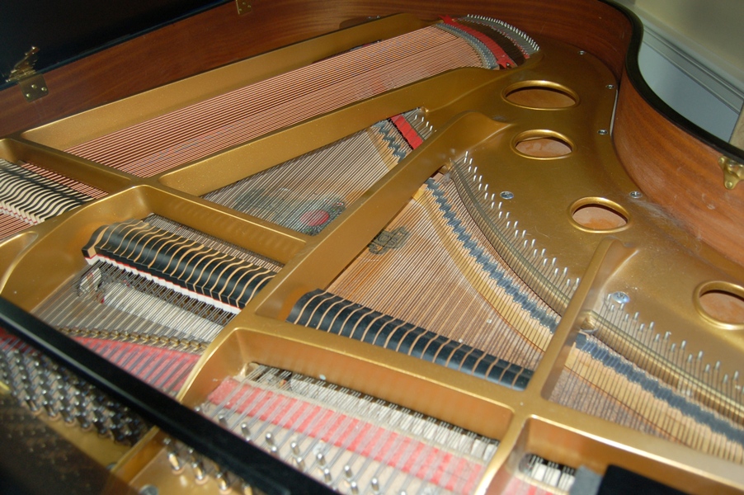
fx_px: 558
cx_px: 372
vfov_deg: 47.9
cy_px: 248
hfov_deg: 67.4
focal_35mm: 27
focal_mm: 18
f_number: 3.5
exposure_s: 1/60
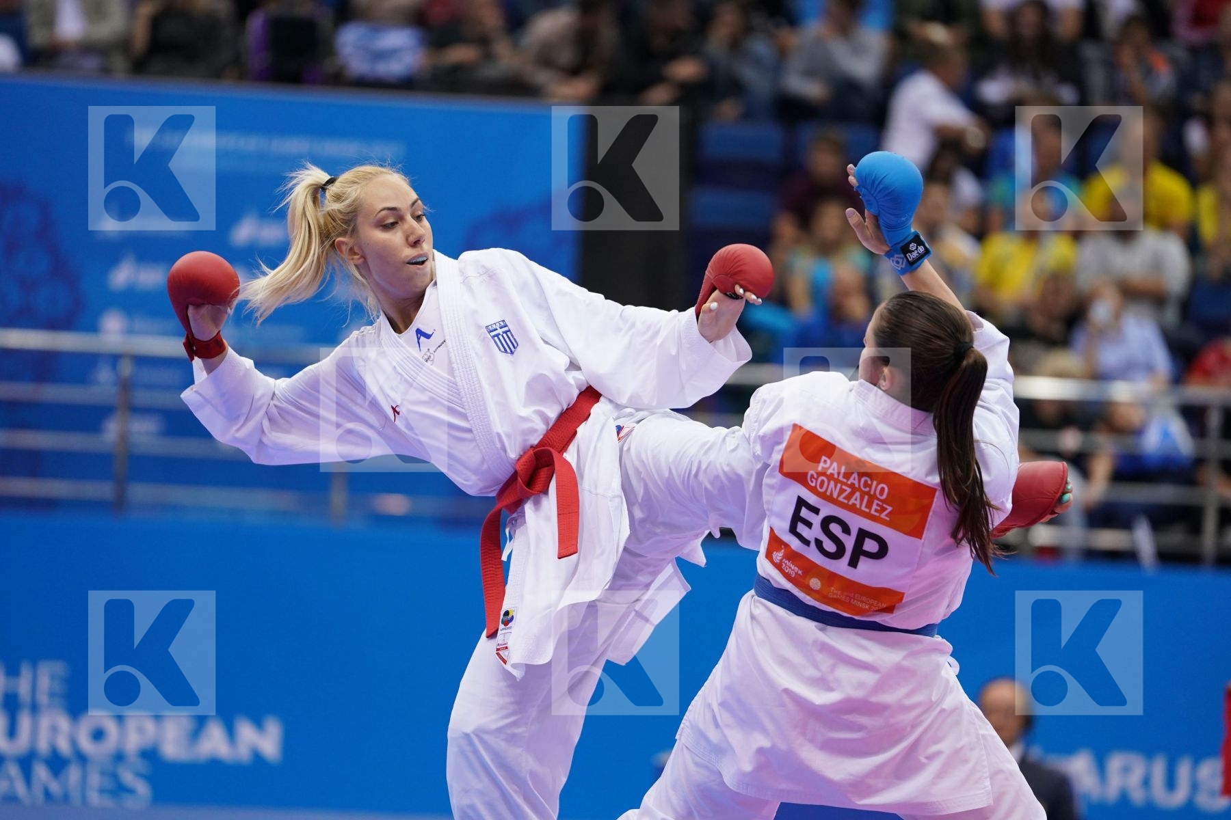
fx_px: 6838
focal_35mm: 200
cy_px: 410
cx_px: 616
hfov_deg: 10.3
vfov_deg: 6.9
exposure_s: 1/1000
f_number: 2.8
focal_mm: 200
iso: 1600
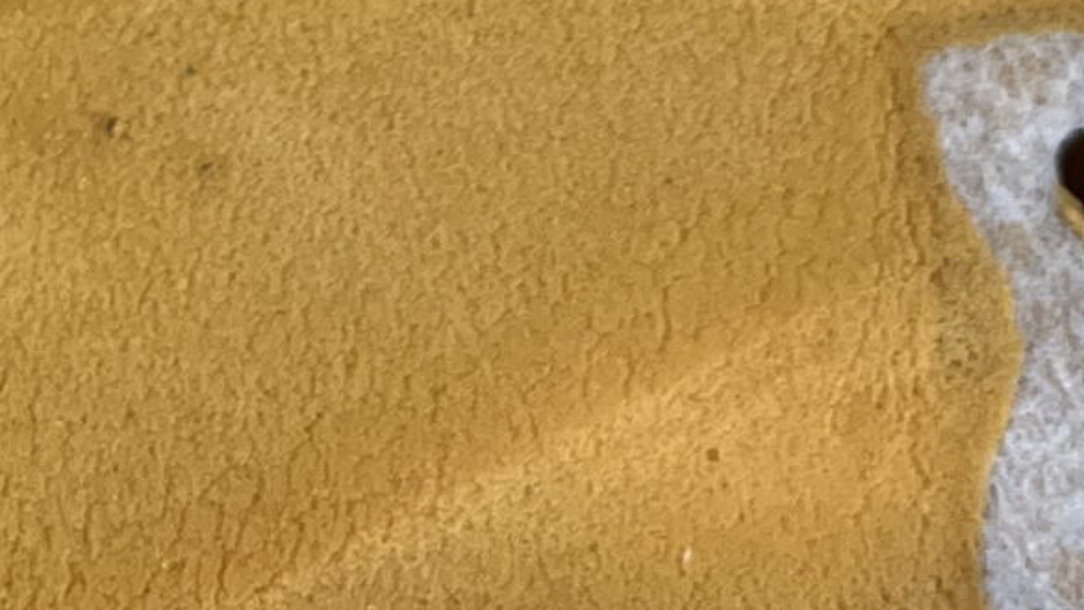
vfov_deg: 9.1
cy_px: -706
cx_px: 400
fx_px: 3564
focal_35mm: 124
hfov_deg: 17.3
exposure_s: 1/60
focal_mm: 5.7
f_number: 1.5
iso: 400
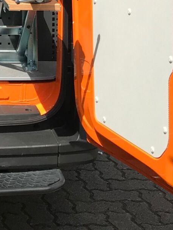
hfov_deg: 11.8
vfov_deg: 15.5
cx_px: -119
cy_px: -104
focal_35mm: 118
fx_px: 785
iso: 20
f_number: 1.8
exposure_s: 1/1389
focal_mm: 3.99
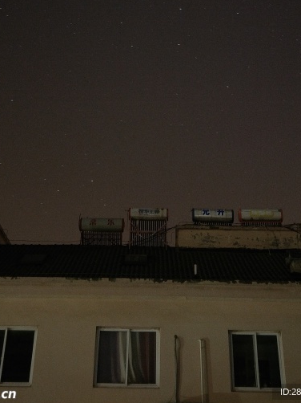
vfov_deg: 35.1
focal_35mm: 49
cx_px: 155
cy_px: -3
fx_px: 569
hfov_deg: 29.7
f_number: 1.7
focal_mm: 4.1
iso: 100
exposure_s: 30
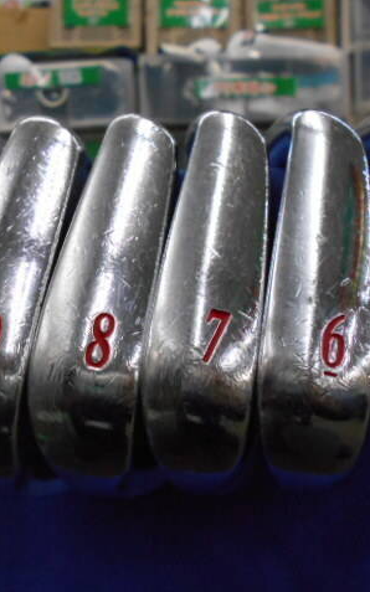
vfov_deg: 52.8
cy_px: 297
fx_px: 597
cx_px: 154
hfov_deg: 34.3
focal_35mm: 37
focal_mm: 4.6
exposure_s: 1/250
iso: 640
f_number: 3.2
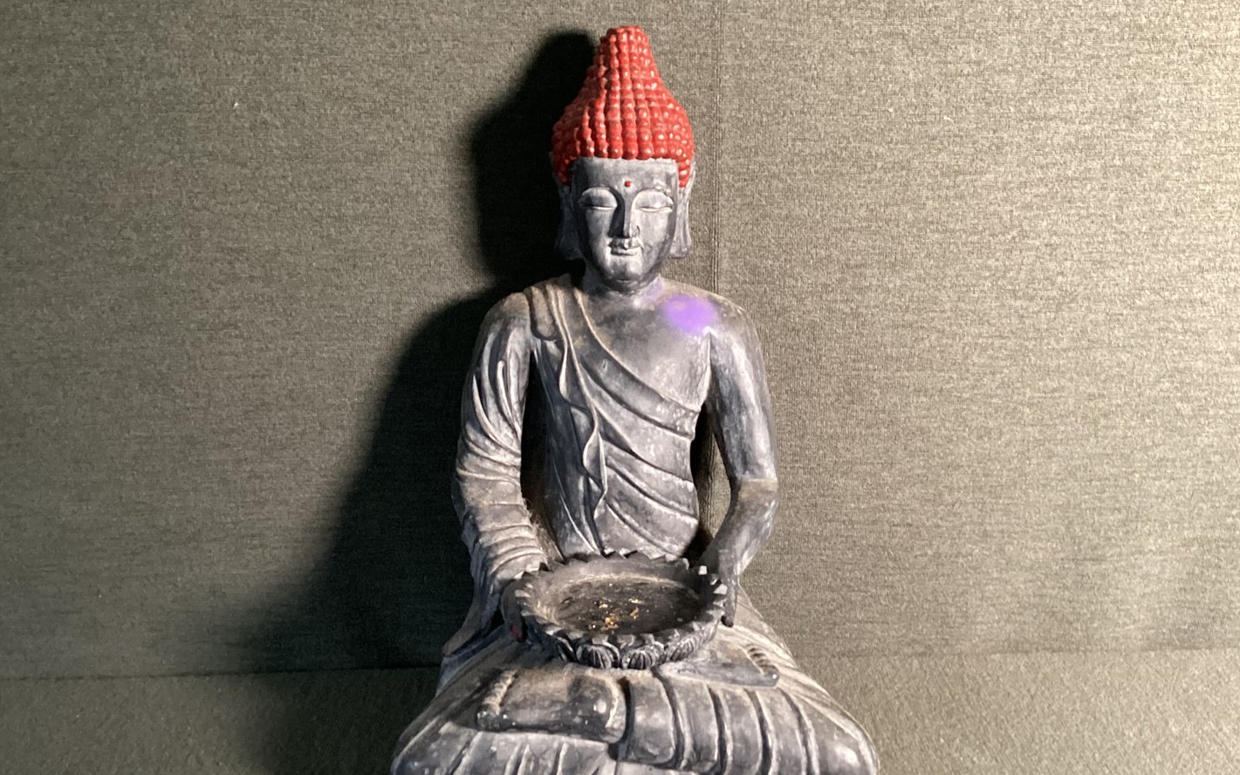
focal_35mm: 35
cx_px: 610
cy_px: 420
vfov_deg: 36.3
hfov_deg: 55.3
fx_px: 1183
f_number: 2.4
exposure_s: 1/33
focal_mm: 3.3
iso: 320
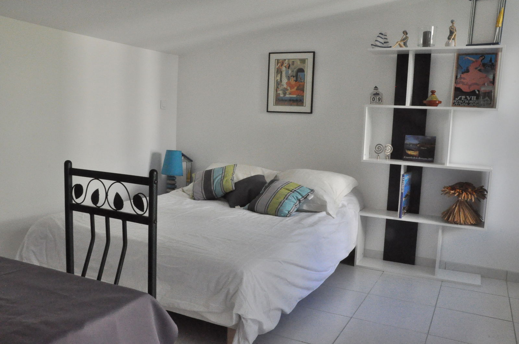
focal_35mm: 32
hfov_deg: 59.6
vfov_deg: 41.6
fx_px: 453
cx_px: 260
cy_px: 172
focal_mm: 21
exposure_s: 1/25
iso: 3200
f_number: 22
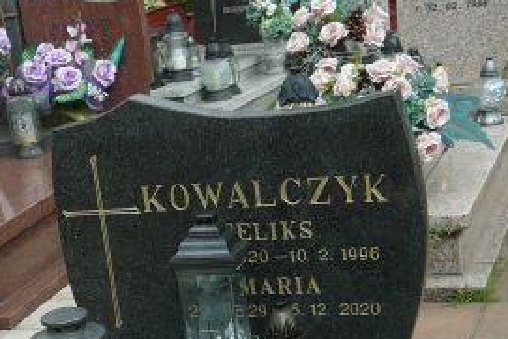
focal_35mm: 86
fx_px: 1214
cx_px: 189
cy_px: 526
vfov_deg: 14.7
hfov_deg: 23.6
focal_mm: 5.2
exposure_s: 1/640
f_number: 2.8
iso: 80
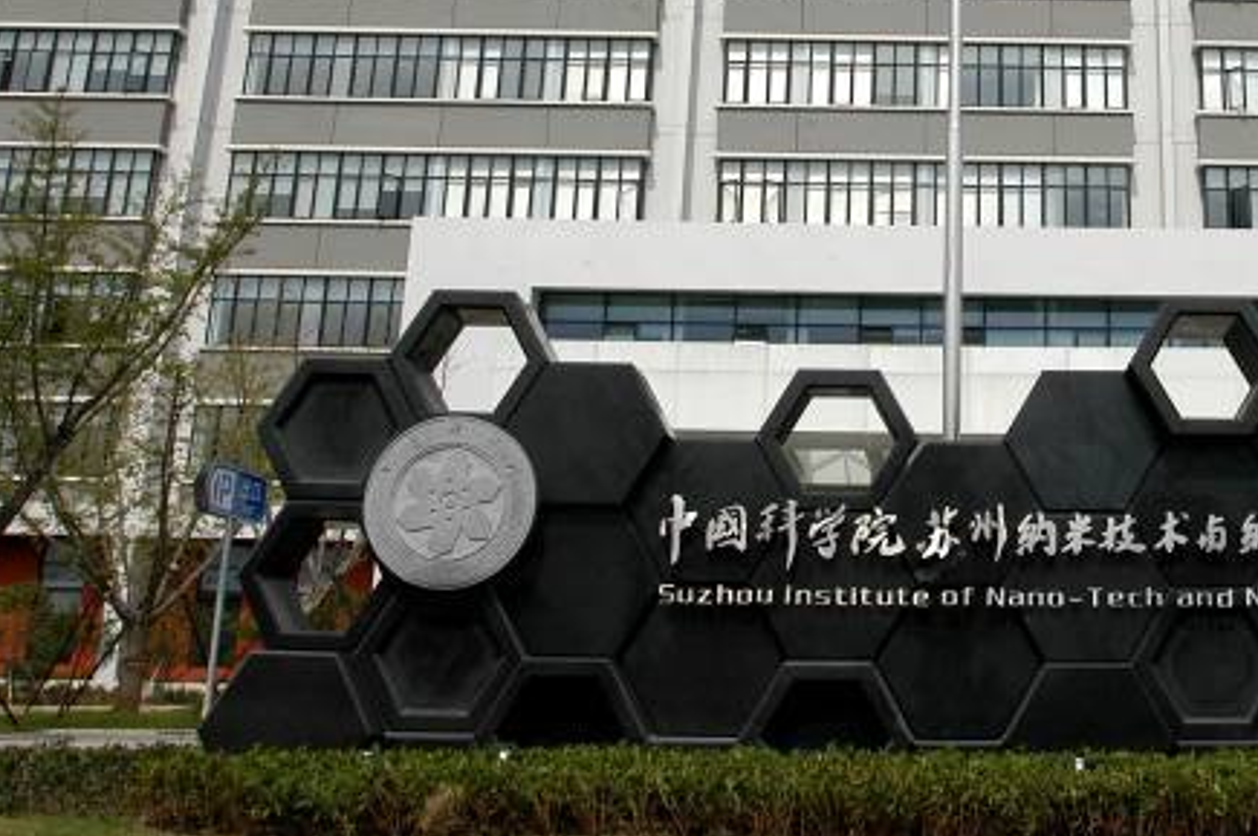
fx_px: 1638
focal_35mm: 47
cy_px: 104
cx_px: 983
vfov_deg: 27.7
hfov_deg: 40.5
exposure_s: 1/250
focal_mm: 17
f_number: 11
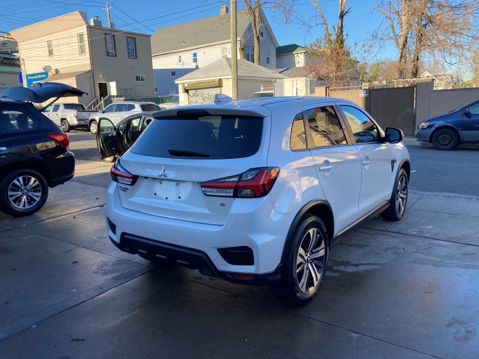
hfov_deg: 63.4
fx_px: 387
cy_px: 180
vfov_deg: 49.7
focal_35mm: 28
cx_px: 240
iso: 20
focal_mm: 3.99
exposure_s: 1/505
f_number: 1.8
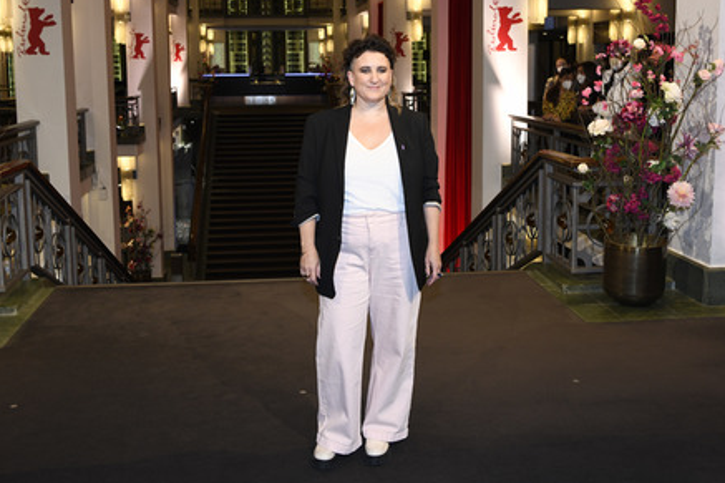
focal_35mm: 33
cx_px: 359
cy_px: 239
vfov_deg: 39.9
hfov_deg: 57.2
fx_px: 664
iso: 1000
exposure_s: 1/125
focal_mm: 32
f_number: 5
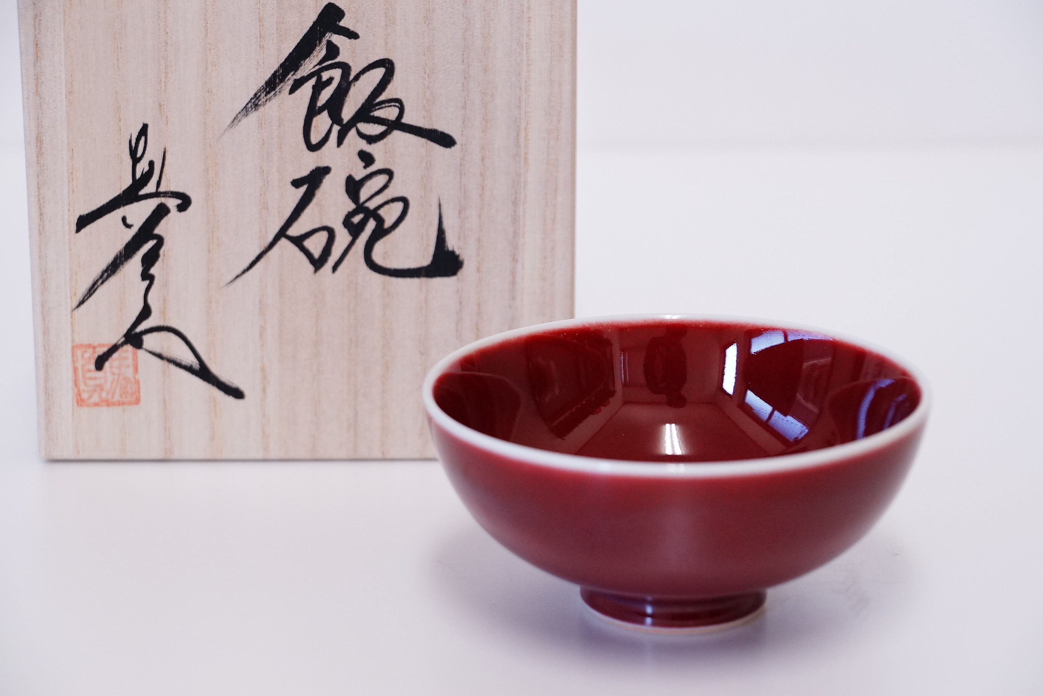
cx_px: 522
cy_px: 348
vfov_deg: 15.2
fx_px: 2607
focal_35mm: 90
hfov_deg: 22.6
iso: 1000
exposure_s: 1/100
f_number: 5.6
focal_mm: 60
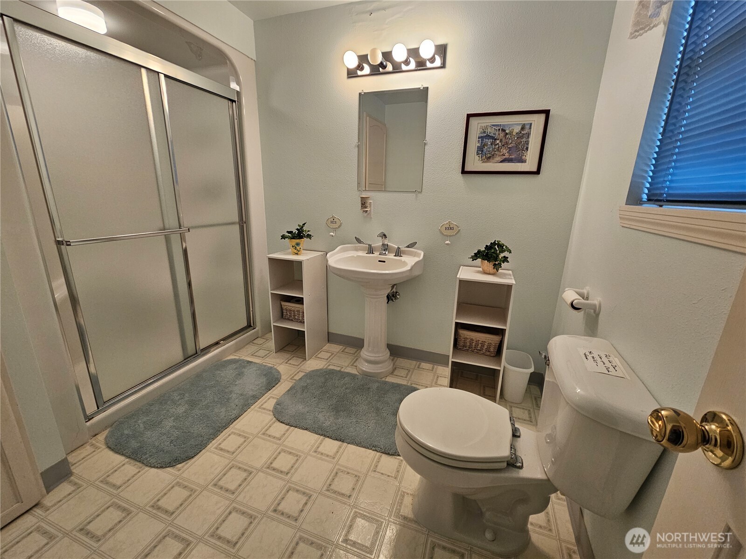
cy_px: 280
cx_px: 373
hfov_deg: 106.2
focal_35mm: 13
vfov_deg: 89.9
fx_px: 280
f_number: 2.2
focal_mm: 2.2
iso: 200
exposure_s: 1/60
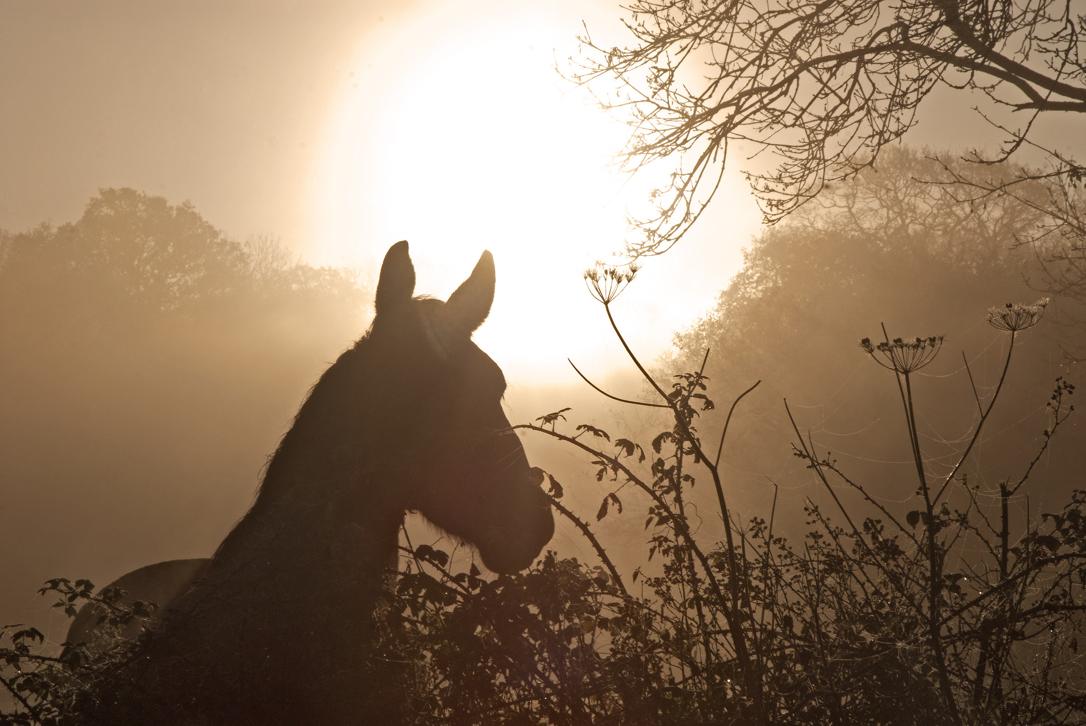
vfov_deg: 11.7
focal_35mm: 117
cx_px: 543
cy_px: 363
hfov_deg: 17.5
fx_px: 3533
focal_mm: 78
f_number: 25
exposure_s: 1/400
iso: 250
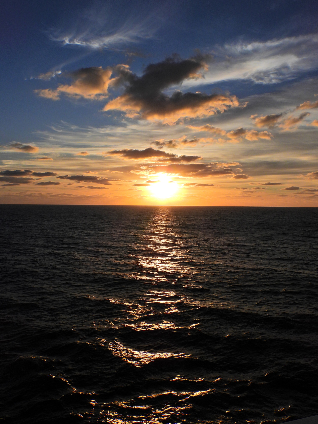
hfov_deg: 46.8
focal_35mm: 30
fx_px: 367
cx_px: 159
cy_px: 212
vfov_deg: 60.0
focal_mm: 5.4
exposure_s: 1/1600
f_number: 5.6
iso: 100
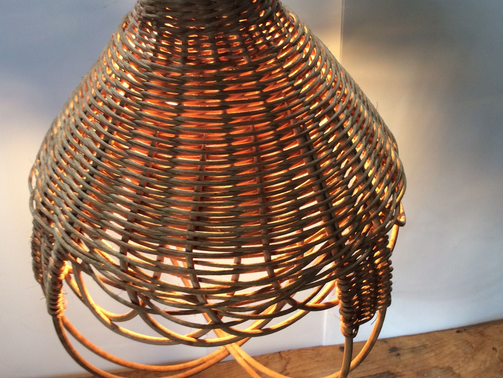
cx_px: 258
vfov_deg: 33.6
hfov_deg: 43.8
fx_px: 625
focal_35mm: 43
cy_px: 164
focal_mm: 3.3
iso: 40
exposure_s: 1/25
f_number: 2.4
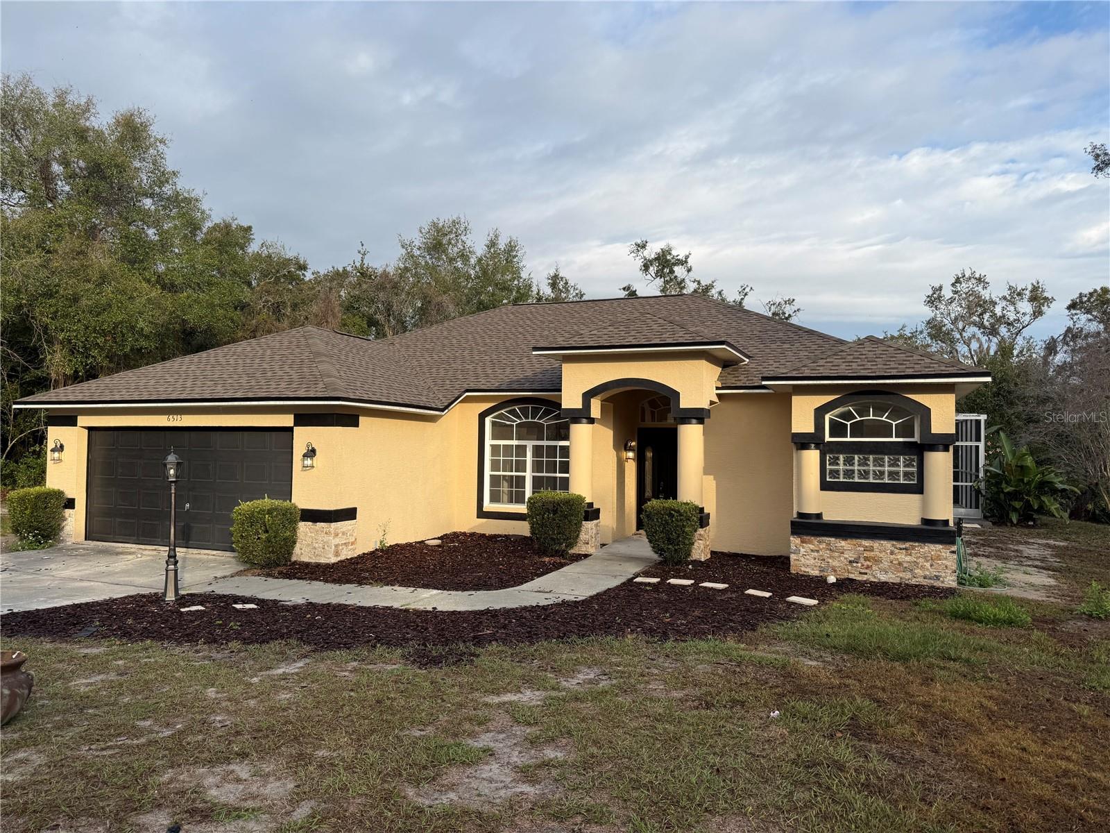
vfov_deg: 56.8
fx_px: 770
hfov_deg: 71.6
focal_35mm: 24
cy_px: 416
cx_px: 555
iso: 80
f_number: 1.78
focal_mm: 6.76
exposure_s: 1/2053
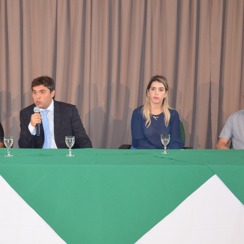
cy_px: 134
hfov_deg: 28.9
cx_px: 71
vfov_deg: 29.2
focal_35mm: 59
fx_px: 469
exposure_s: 1/60
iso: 1800
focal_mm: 25
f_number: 4
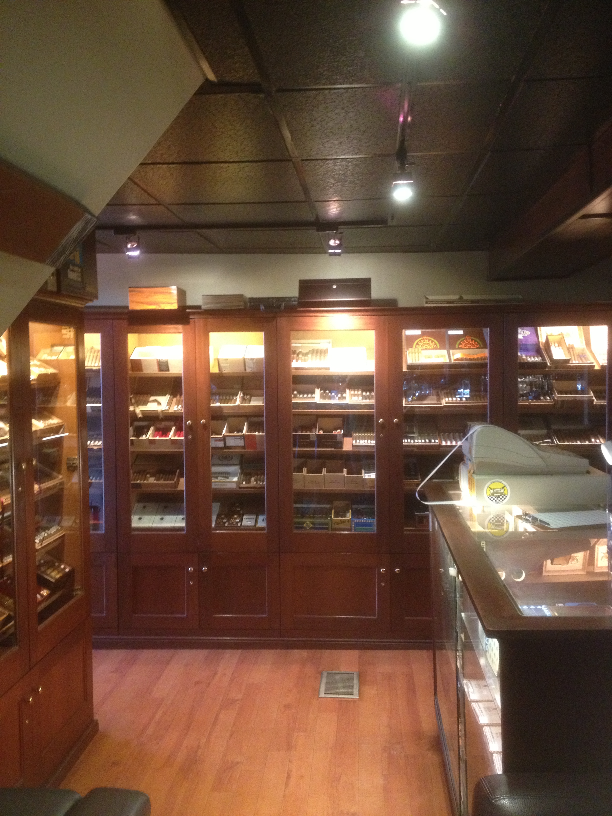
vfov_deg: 52.6
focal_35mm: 35
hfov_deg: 40.7
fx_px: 825
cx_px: 306
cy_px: 408
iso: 400
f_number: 2.4
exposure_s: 1/17
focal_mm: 4.28
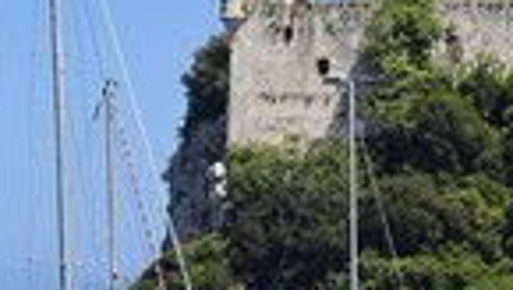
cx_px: 435
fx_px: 6592
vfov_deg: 2.5
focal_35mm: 484
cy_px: 152
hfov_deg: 4.5
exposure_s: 1/500
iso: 200
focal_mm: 160
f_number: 10
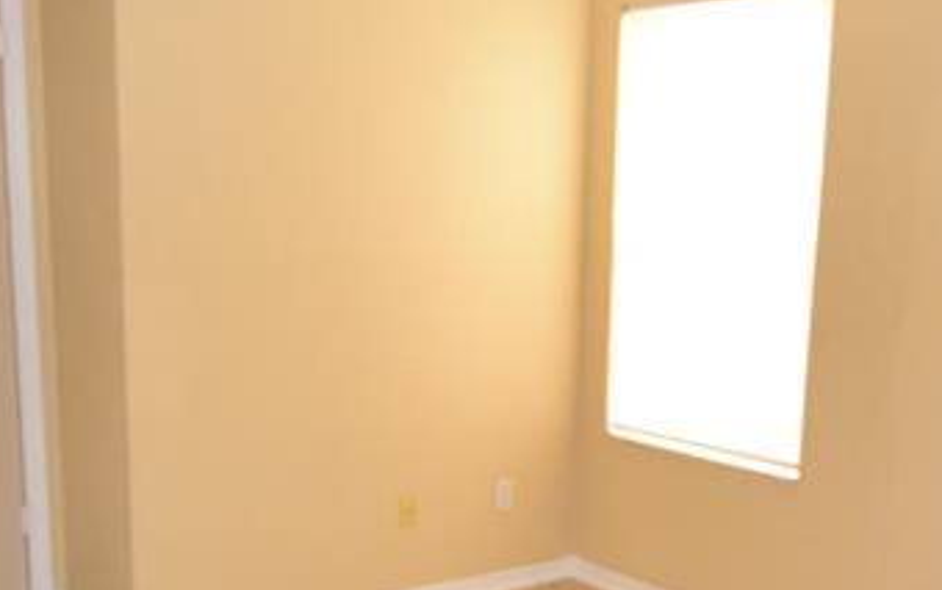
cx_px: 576
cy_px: 476
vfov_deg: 27.5
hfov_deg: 43.2
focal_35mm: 46
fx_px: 1182
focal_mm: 10
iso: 800
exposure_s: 1/60
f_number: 4
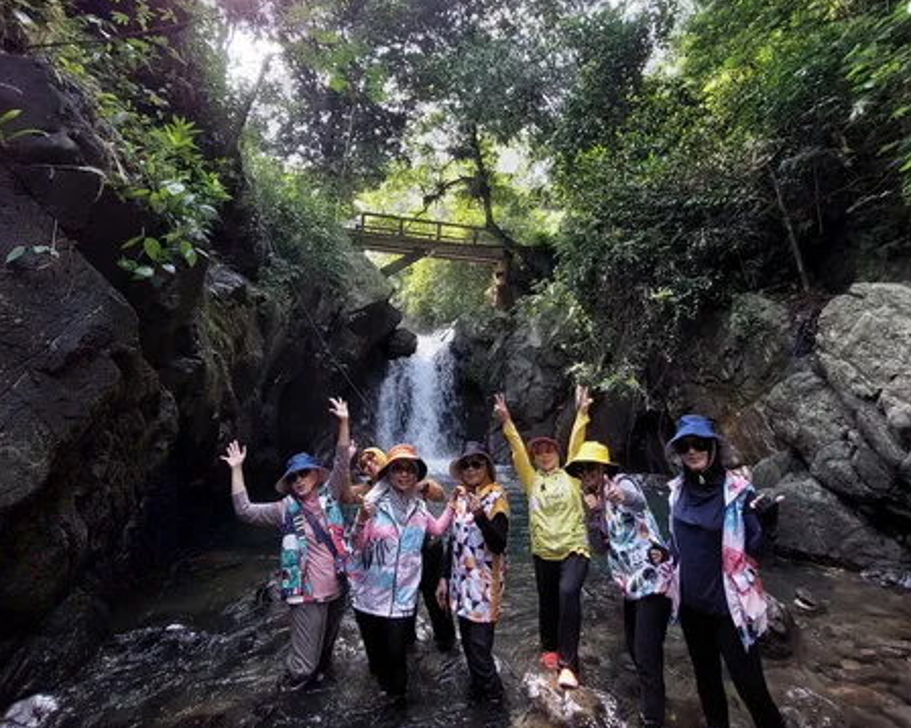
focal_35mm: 17
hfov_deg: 89.7
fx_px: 458
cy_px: 311
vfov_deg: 76.5
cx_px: 456
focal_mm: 1.74
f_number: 2.2
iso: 50
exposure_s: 1/100
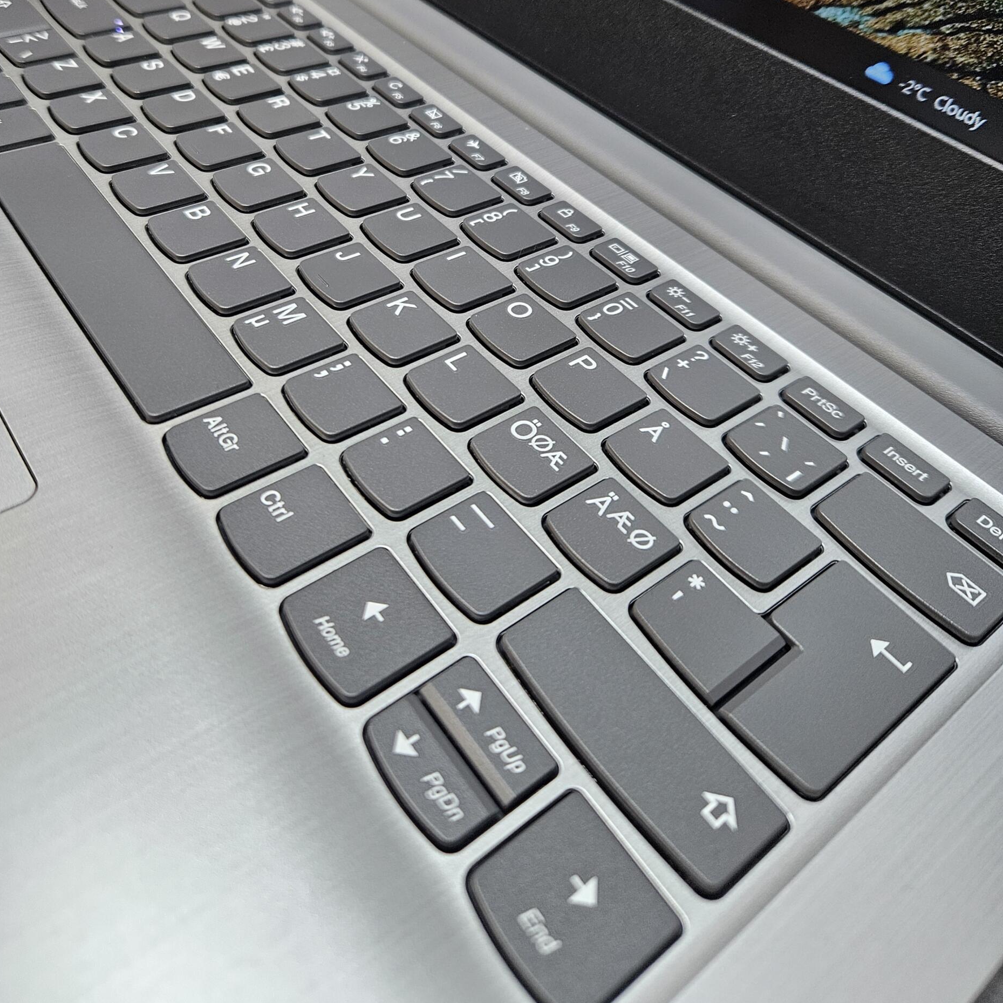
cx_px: 486
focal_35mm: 28
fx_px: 918
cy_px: 324
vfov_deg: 55.9
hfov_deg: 57.3
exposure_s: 1/100
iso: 80
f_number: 1.8
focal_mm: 5.4
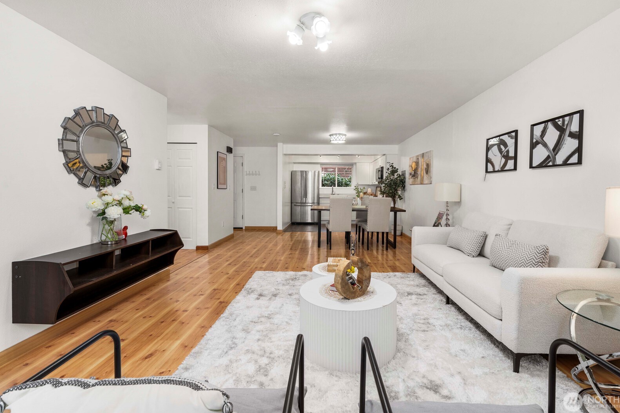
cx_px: 326
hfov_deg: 100.3
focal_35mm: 15
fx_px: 258
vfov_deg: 77.3
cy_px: 196
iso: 250
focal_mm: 14
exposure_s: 1/60
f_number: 8
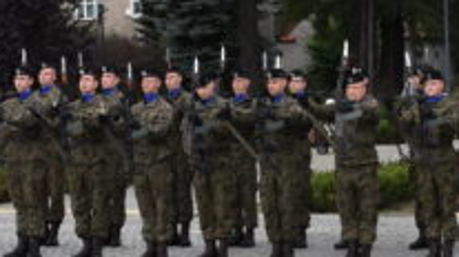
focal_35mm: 153
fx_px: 1860
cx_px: 333
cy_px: 142
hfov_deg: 14.0
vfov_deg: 7.9
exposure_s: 1/500
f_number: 8
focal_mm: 32
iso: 400
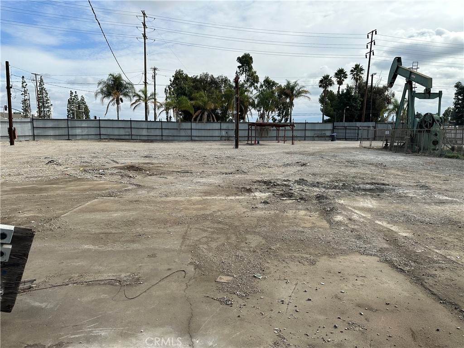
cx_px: 232
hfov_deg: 71.6
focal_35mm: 24
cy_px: 174
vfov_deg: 56.8
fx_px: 322
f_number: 1.78
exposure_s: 1/4016
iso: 80
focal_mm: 6.86
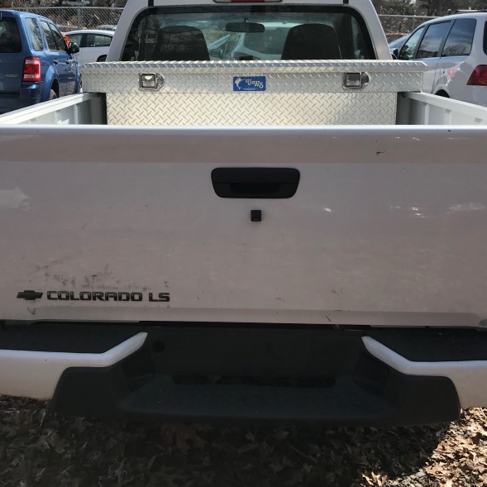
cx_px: 212
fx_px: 684
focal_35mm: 43
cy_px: 198
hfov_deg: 39.1
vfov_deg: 39.0
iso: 20
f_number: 1.8
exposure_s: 1/2283
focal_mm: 3.99
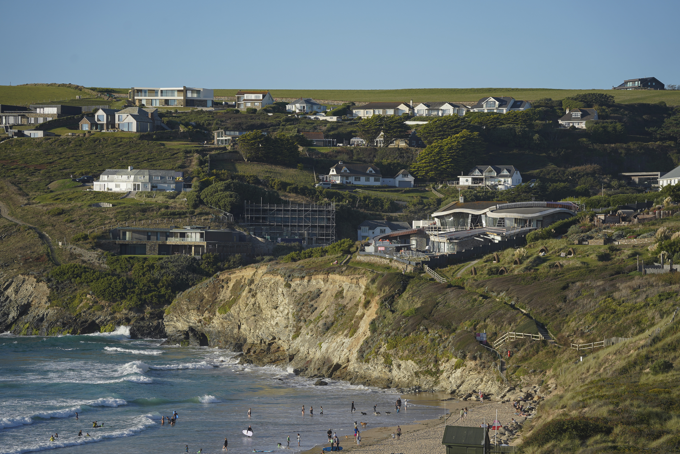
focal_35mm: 129
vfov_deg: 10.6
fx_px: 2436
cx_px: 340
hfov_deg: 15.9
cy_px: 227
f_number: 5.6
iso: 100
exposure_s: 1/400
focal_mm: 129
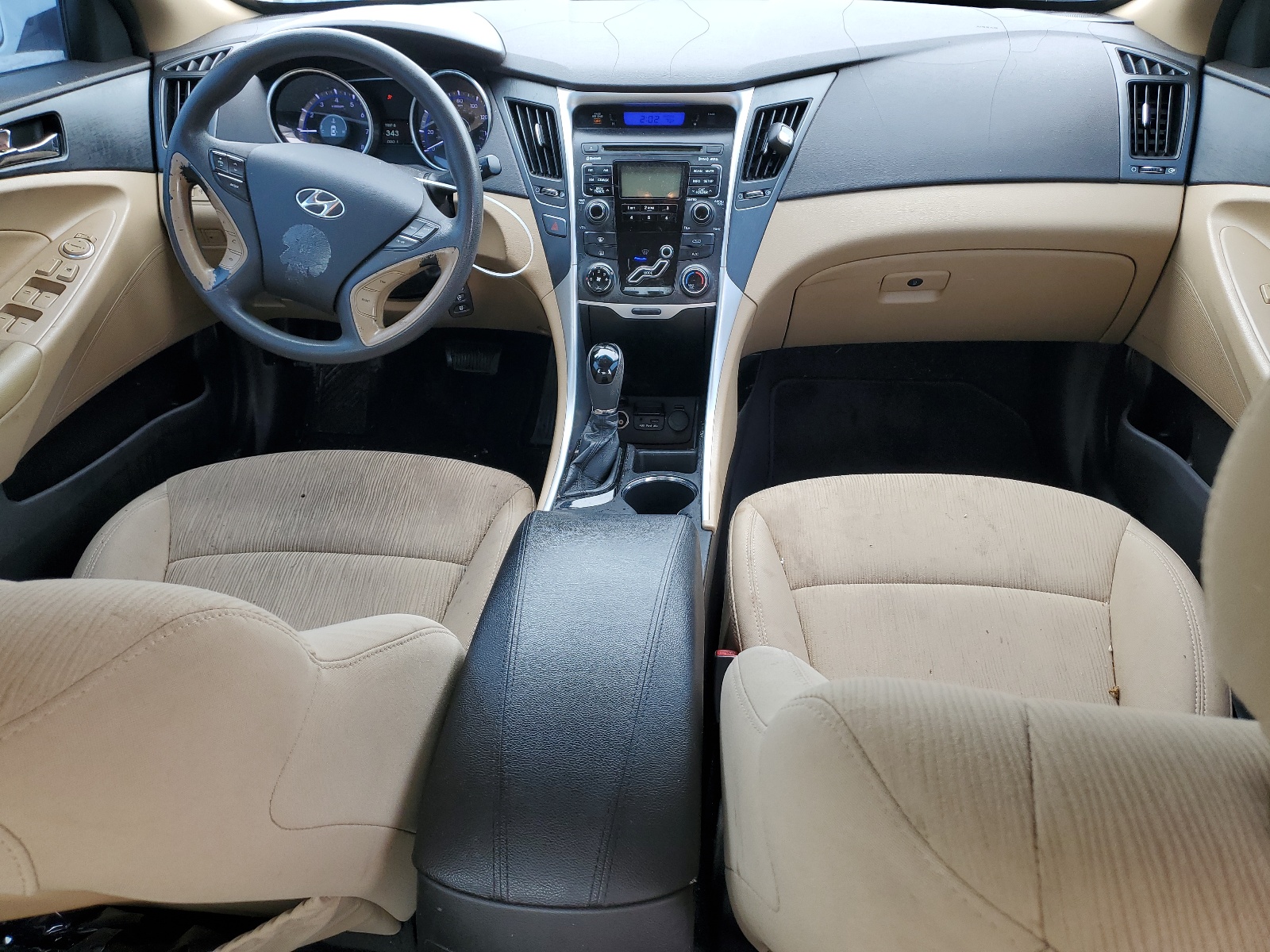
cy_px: 476
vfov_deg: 53.1
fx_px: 954
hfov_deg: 67.3
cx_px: 635
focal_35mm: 26
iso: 50
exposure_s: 1/238
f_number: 1.5
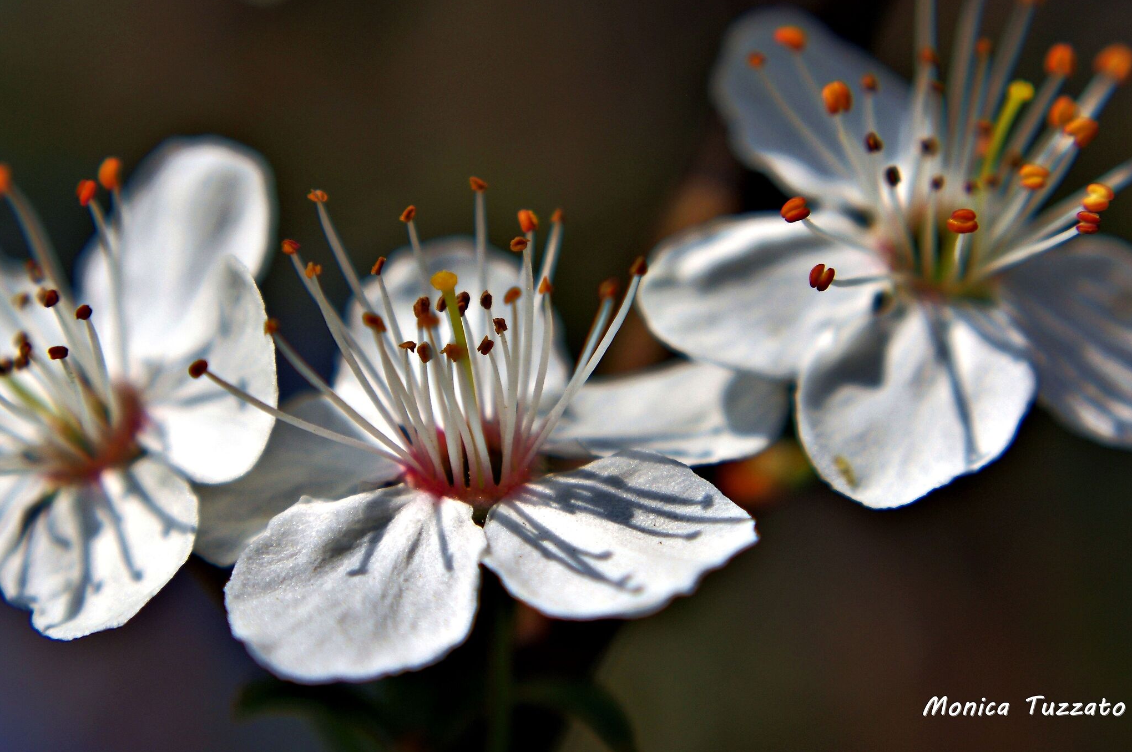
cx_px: 496
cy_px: 313
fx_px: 3769
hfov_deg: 17.1
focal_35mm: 120
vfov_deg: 11.4
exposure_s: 1/750
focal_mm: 68
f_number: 8
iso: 100
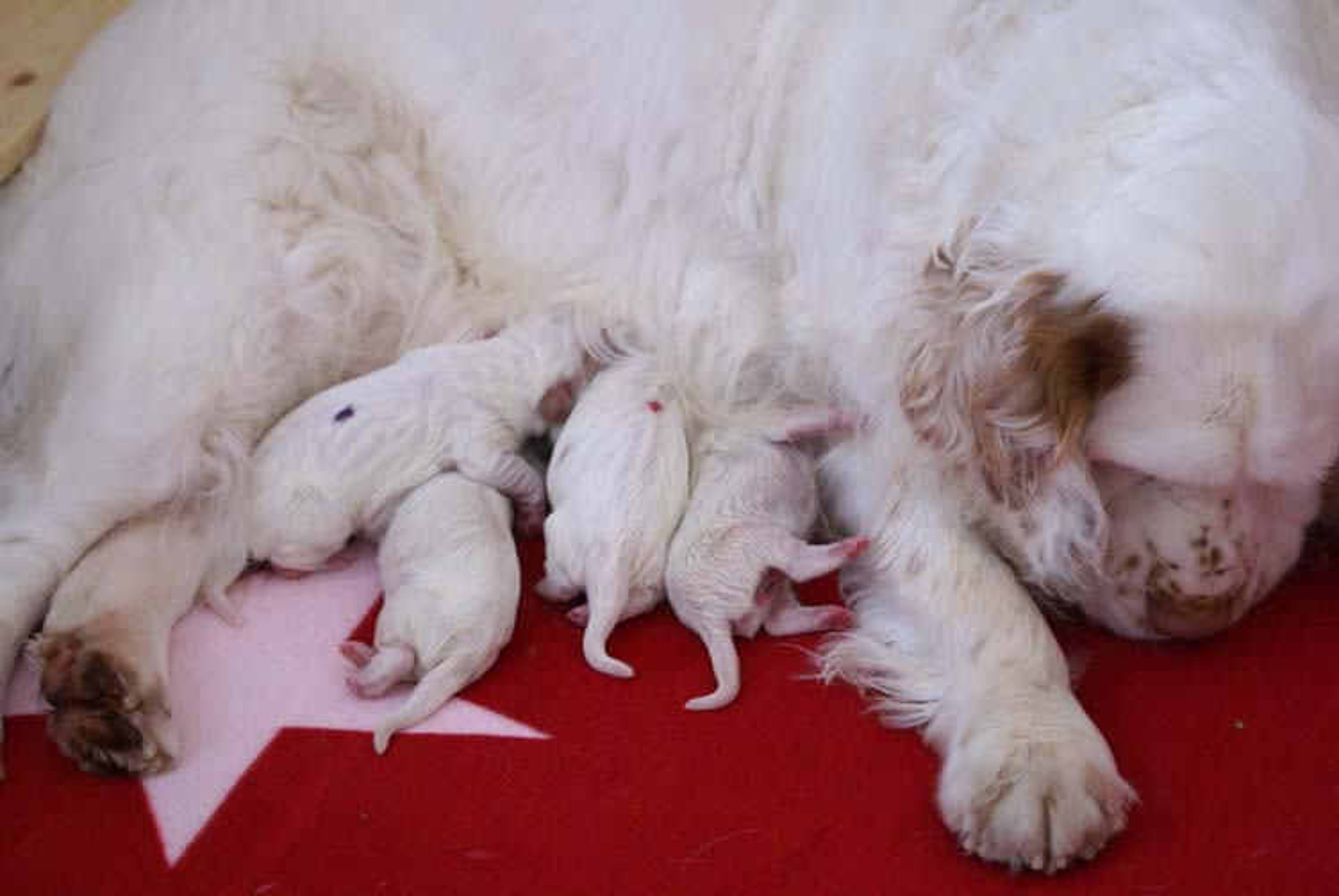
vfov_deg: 12.2
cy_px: 448
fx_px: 4189
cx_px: 670
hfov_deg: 18.2
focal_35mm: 112
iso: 400
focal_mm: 75
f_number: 4
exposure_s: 1/50
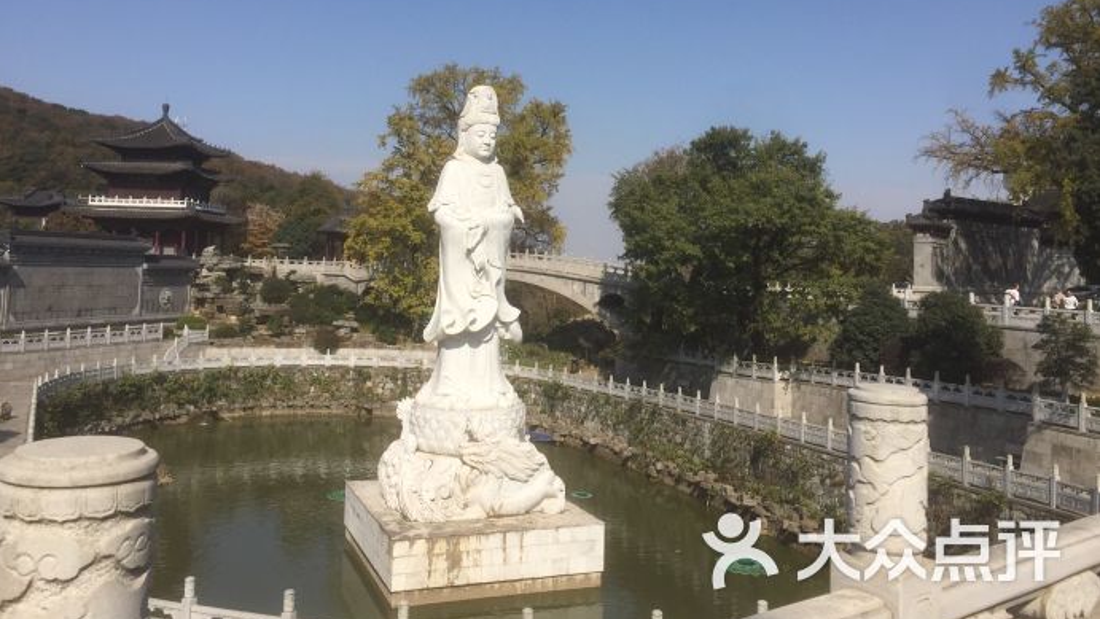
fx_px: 934
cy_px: 216
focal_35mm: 32
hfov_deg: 61.0
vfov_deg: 36.4
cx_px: 544
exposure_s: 1/2825
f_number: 2.2
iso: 32
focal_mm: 4.15
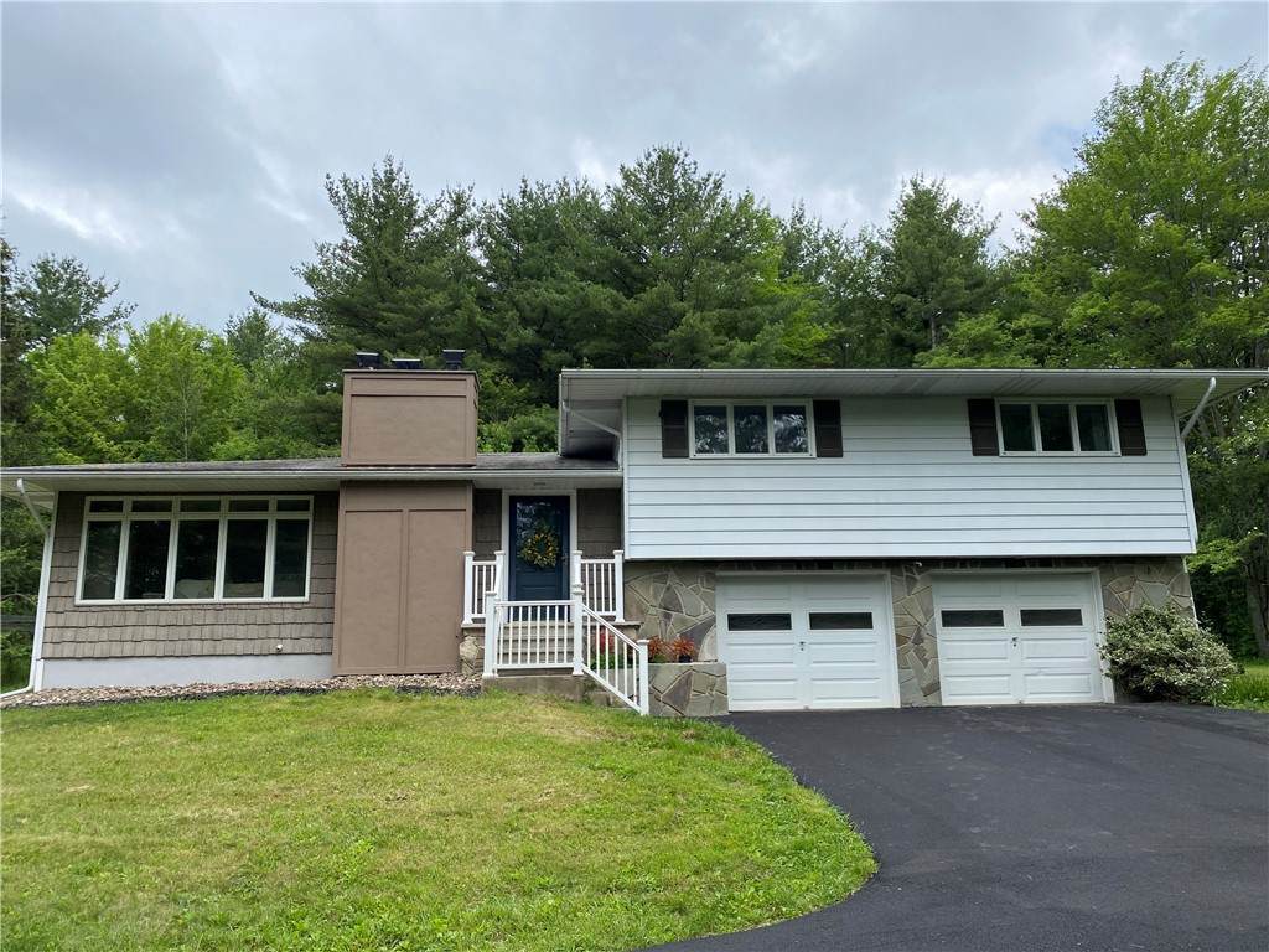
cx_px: 634
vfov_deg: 53.1
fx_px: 953
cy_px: 476
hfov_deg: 67.3
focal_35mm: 26
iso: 32
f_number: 1.8
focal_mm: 4.25
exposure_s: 1/1157
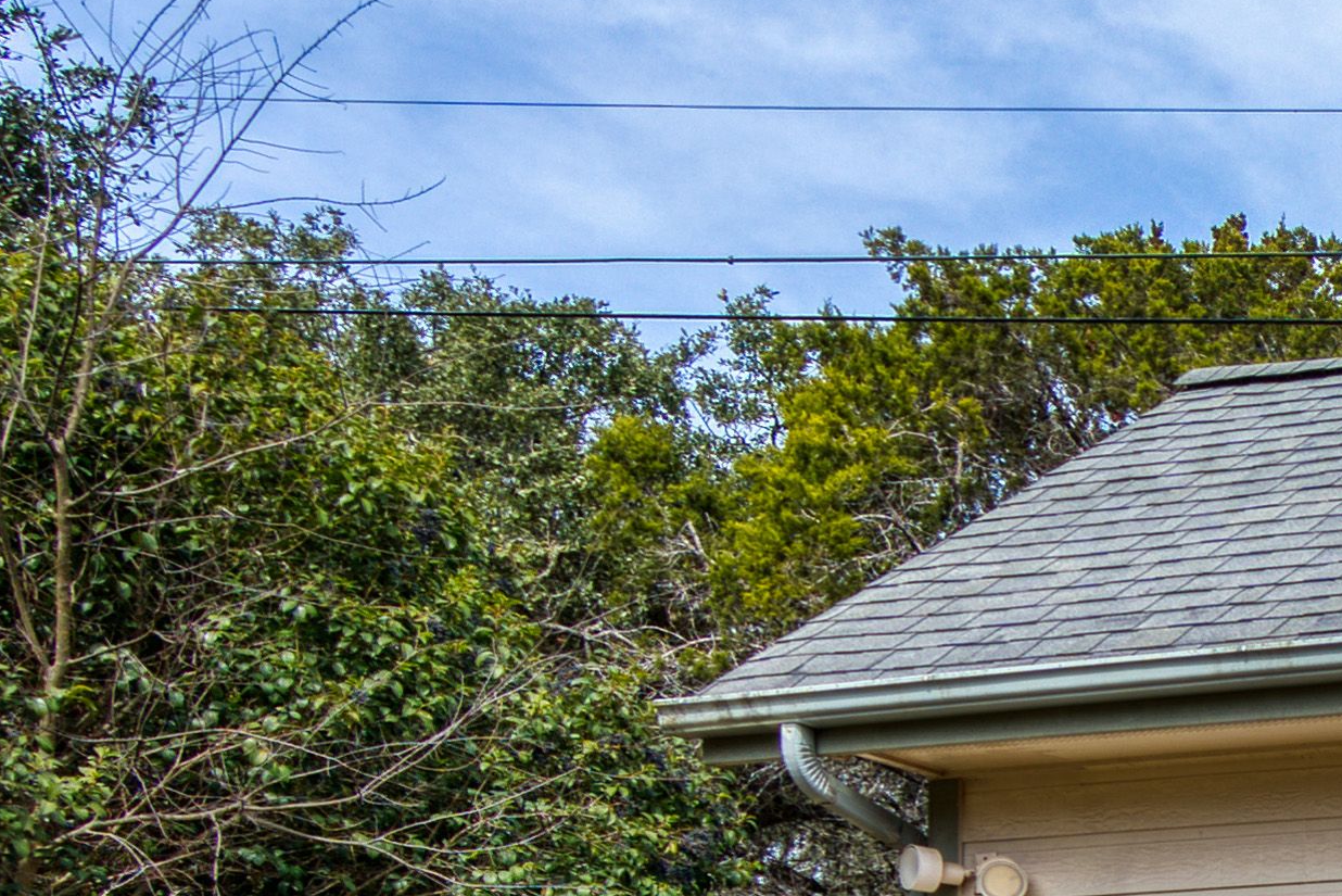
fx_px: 2909
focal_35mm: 78
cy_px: 1517
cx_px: 2592
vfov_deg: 15.5
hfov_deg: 18.5
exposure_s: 1/400
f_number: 11
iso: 100
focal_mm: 16
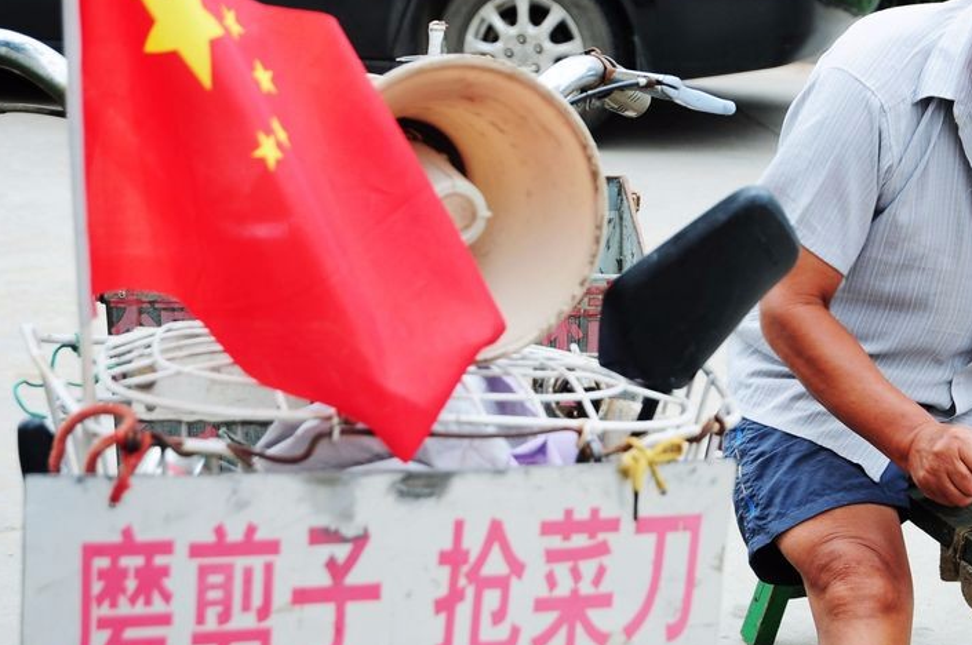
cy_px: 385
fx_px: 1887
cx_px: 673
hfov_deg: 28.6
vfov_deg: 19.4
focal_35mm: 70
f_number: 5.6
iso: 200
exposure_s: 1/125
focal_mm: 32
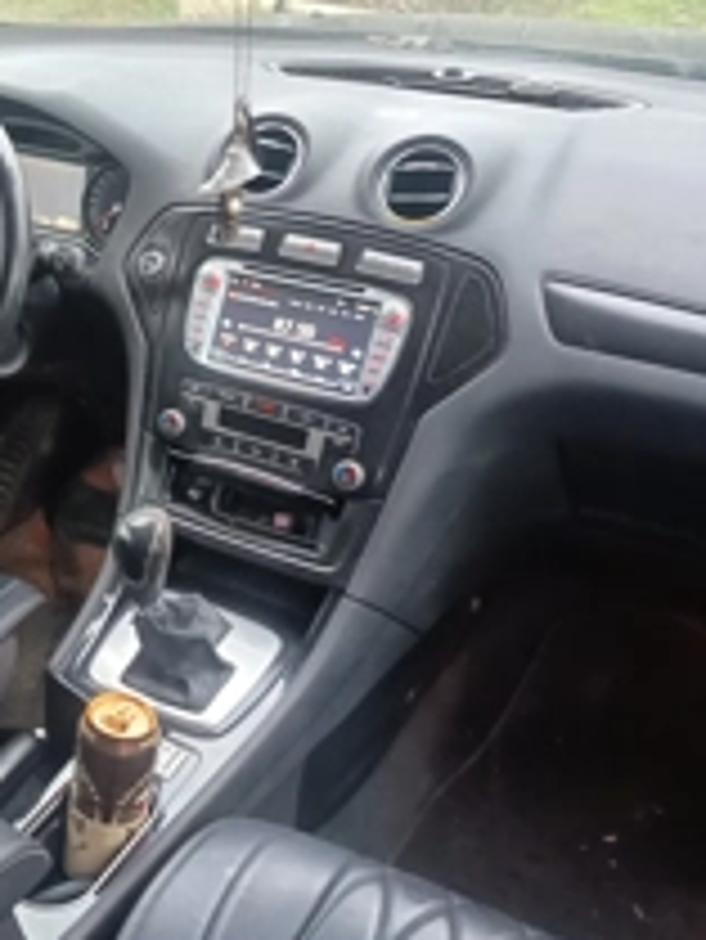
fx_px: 1250
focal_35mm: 46
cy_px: 468
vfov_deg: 41.2
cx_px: 49
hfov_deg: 30.0
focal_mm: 5.24
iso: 1012
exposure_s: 1/25
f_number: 1.7
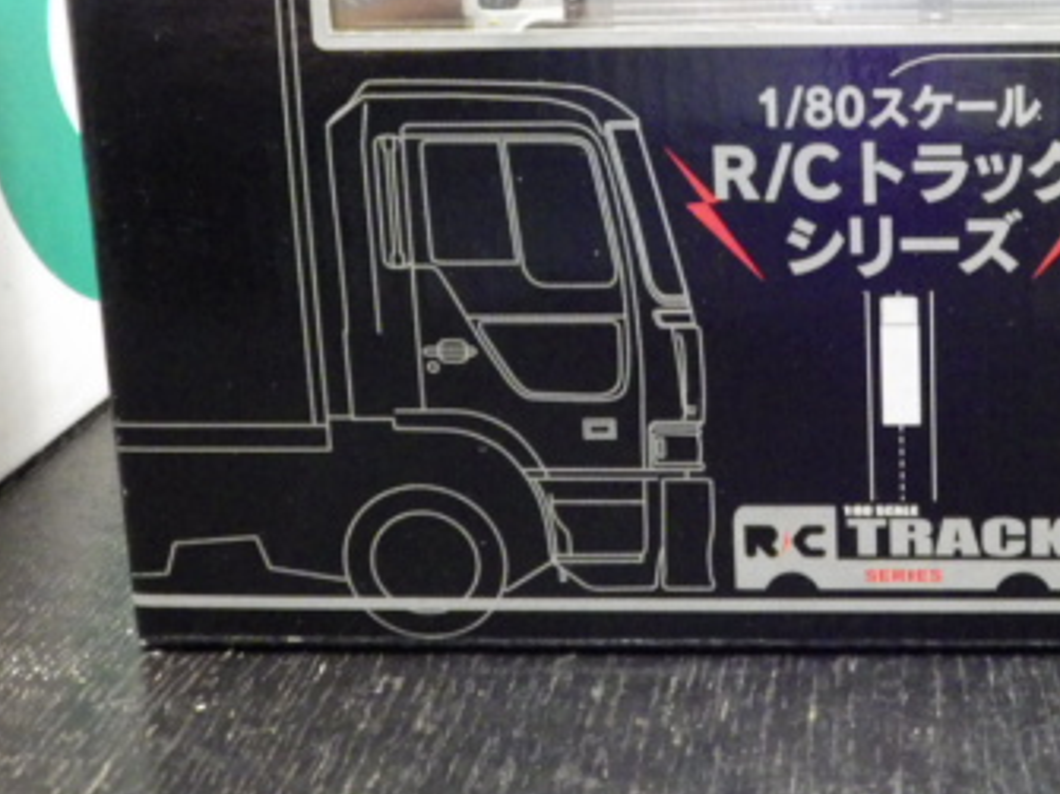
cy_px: 127
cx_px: 911
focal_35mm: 65
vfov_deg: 22.2
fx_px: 1990
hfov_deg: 28.9
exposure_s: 1/25
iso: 1000
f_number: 3.4
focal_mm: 6.2
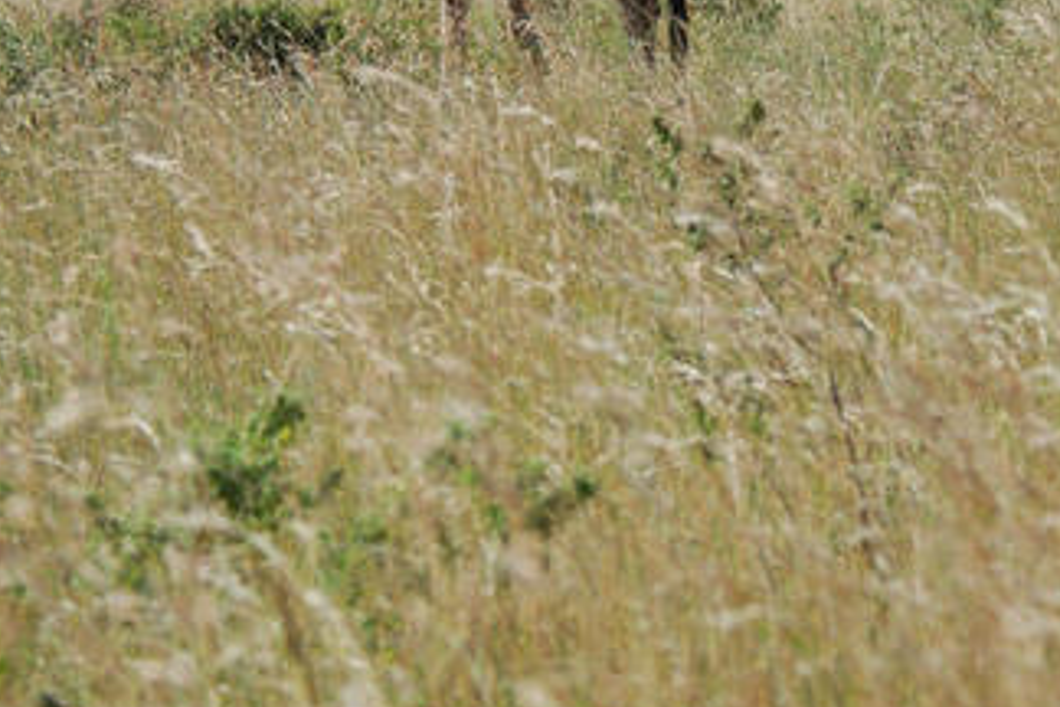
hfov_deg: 6.5
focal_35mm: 318
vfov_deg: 4.3
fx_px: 9363
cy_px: 209
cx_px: 805
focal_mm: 98
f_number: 5
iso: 100
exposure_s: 1/400
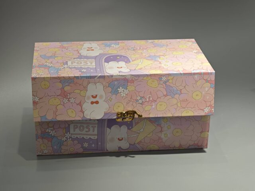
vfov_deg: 19.6
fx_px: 552
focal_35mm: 75
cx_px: 128
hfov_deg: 26.0
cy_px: 96
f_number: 2
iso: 100
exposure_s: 1/100
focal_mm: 10.1
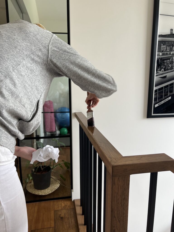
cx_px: 87
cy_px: 116
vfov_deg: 67.3
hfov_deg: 53.1
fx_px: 174
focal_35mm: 26
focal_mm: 5.7
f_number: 1.5
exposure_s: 1/121
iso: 64
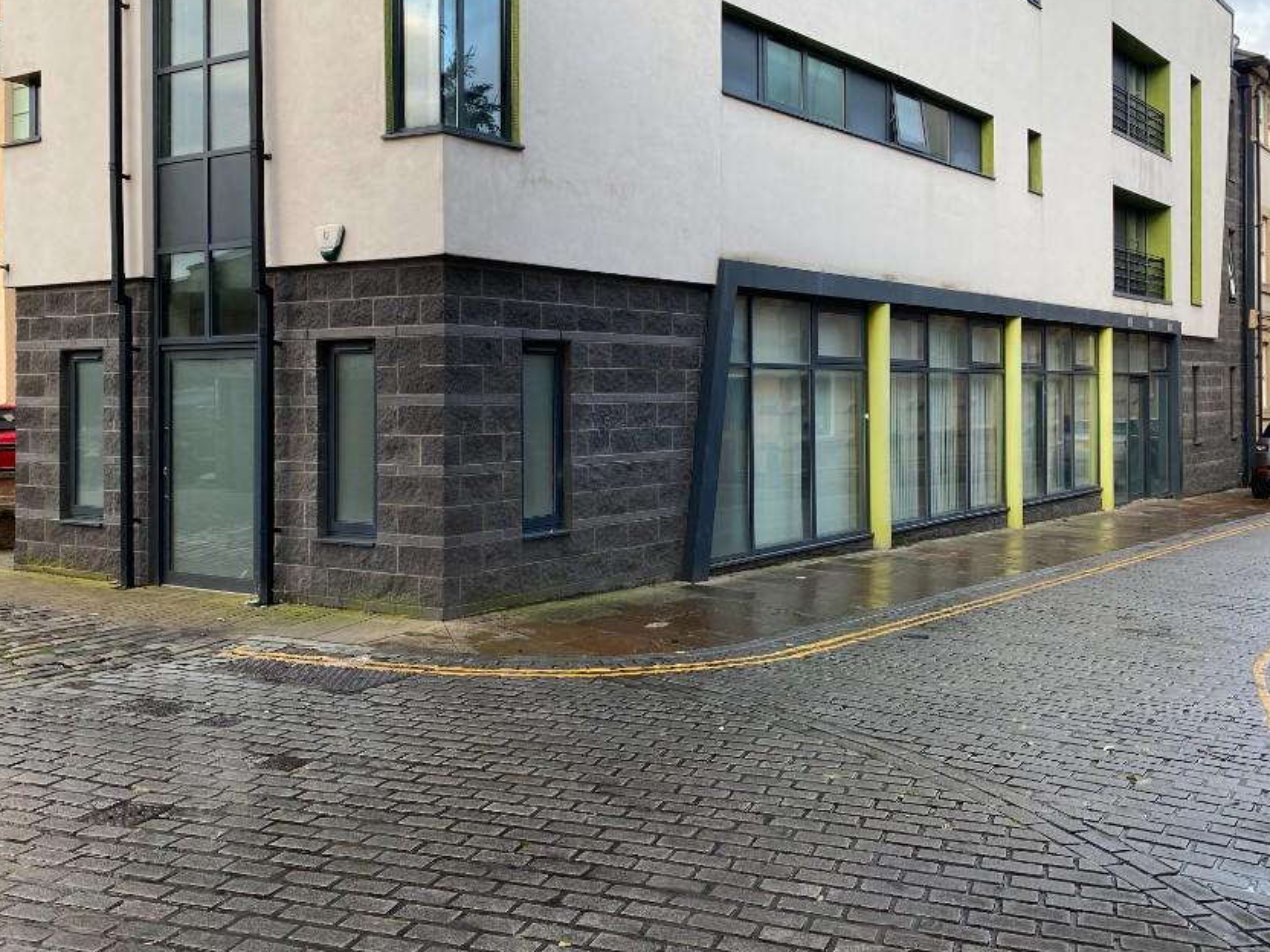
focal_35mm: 32
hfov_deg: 56.7
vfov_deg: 44.0
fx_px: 1174
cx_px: 579
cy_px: 394
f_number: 1.8
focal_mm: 4.25
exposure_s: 1/121
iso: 50
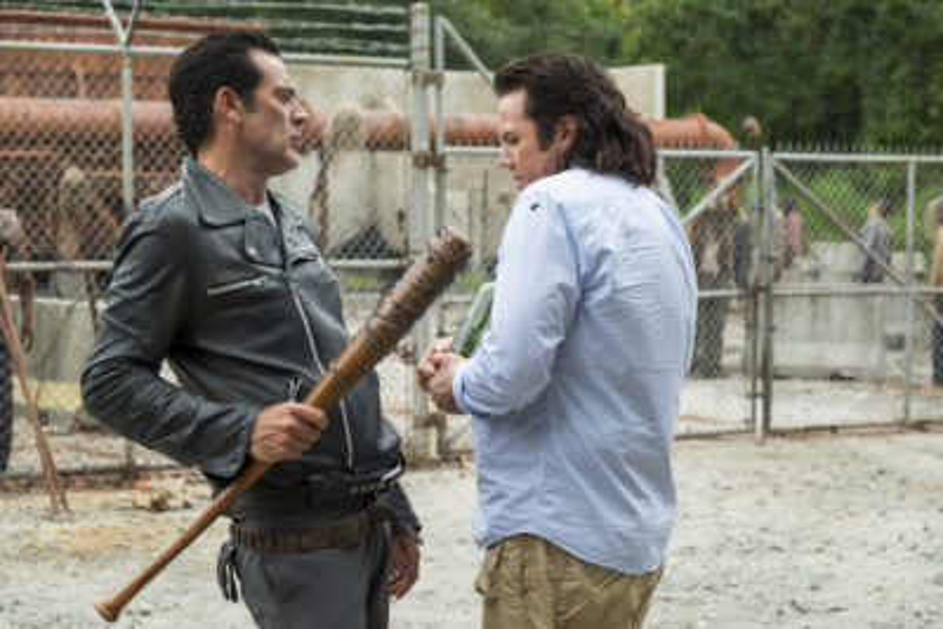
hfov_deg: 27.7
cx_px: 472
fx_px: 1913
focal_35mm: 73
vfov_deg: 18.7
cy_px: 314
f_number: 4.5
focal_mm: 48.4
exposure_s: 1/180
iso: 200
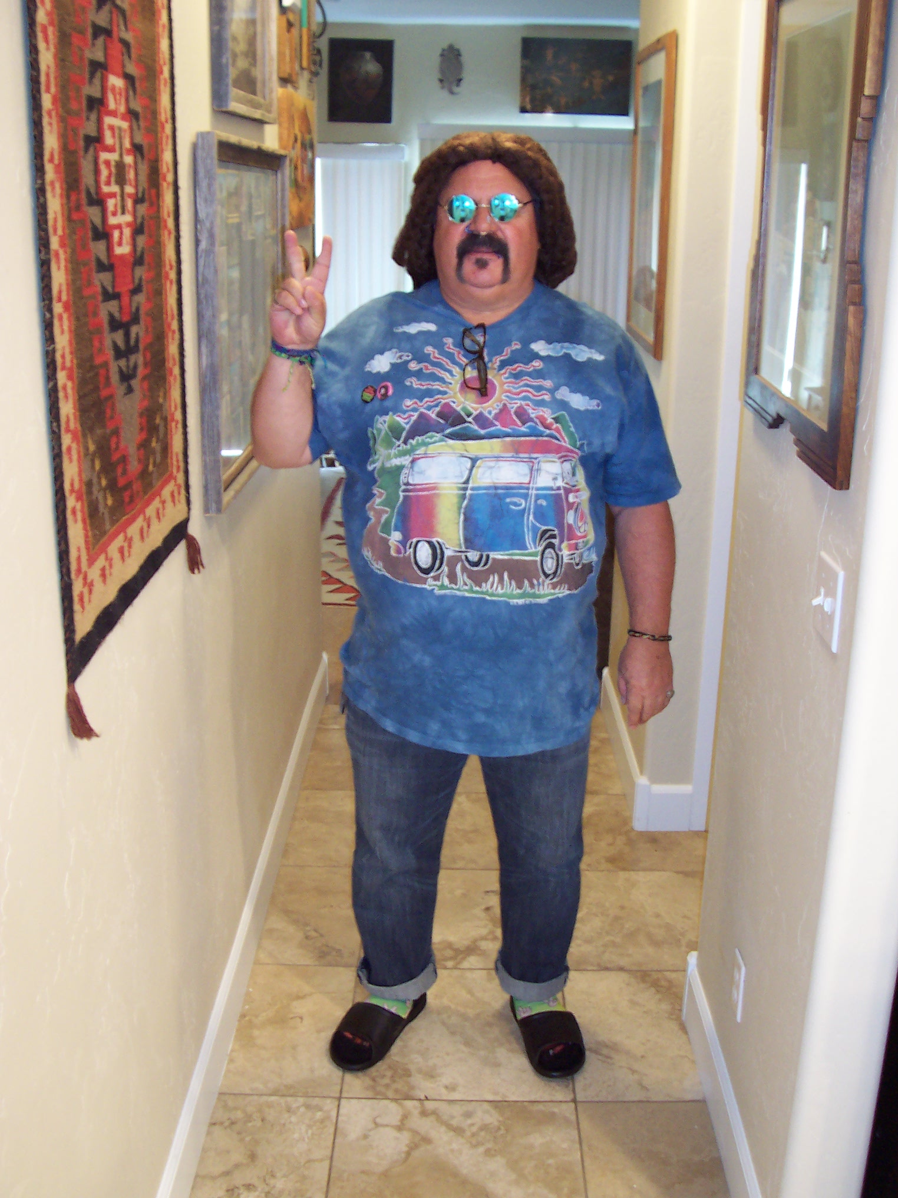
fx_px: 1280
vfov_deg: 50.1
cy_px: 599
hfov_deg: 38.7
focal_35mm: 37
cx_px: 449
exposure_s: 1/4
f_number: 2.8
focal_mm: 5.6
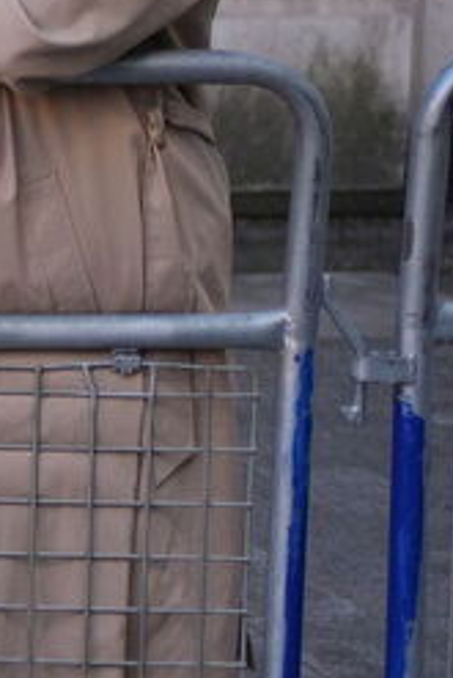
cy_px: 113
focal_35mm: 170
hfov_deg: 6.9
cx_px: -1137
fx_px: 3204
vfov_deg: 12.0
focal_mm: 35
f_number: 1.8
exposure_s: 1/1000
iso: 250
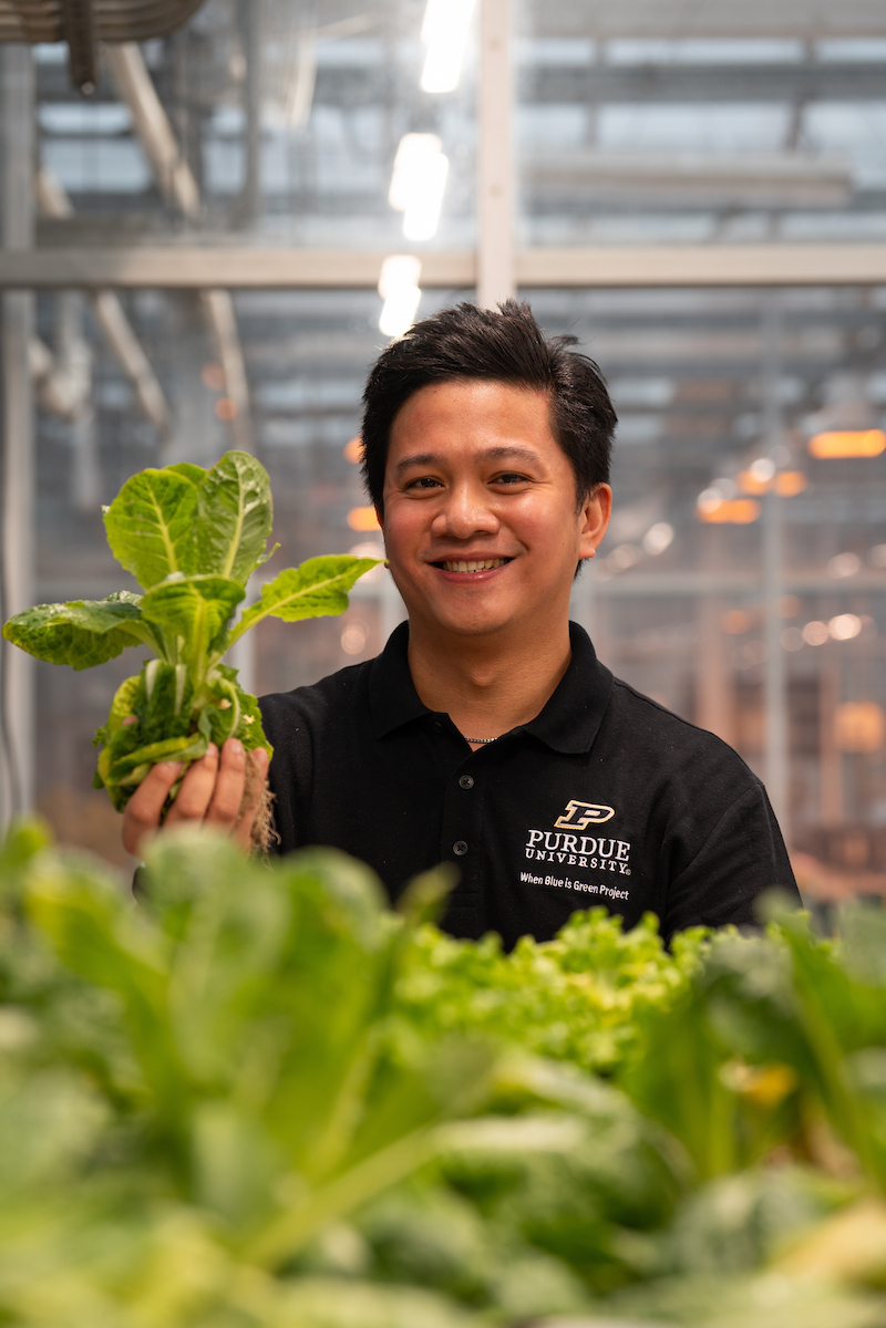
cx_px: 443
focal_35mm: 80
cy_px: 664
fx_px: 2953
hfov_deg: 17.1
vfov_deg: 25.4
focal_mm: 80
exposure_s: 1/250
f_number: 4
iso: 100
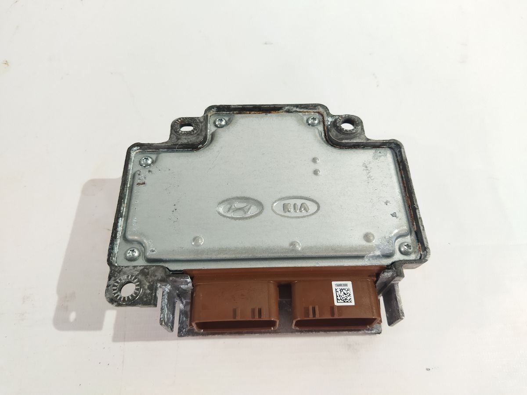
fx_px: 411
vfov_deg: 51.4
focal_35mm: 27
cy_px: 198
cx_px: 264
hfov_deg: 65.3
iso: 203
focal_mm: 4.71
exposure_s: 1/50
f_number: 1.79
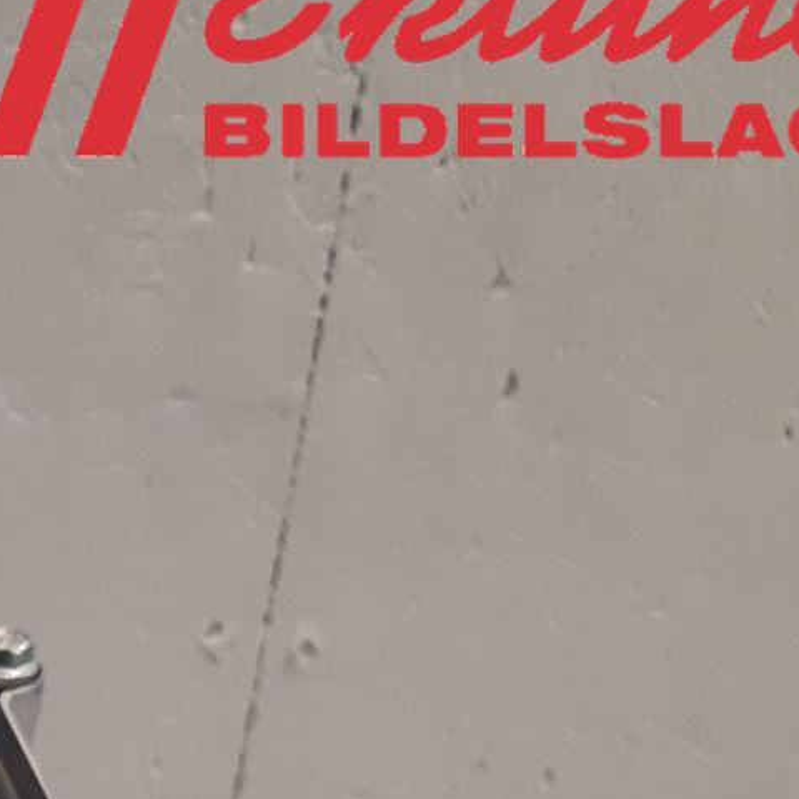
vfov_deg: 16.4
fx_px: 2559
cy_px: 1154
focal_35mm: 98
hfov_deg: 15.1
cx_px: -702
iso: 250
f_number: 1.7
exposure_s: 1/50
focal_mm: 3.93
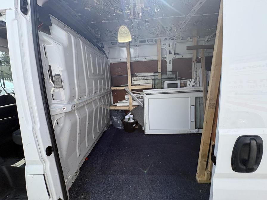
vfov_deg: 85.7
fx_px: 108
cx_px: 134
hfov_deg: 102.1
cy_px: 100
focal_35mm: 14
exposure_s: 1/495
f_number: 2.2
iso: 64
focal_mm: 2.22
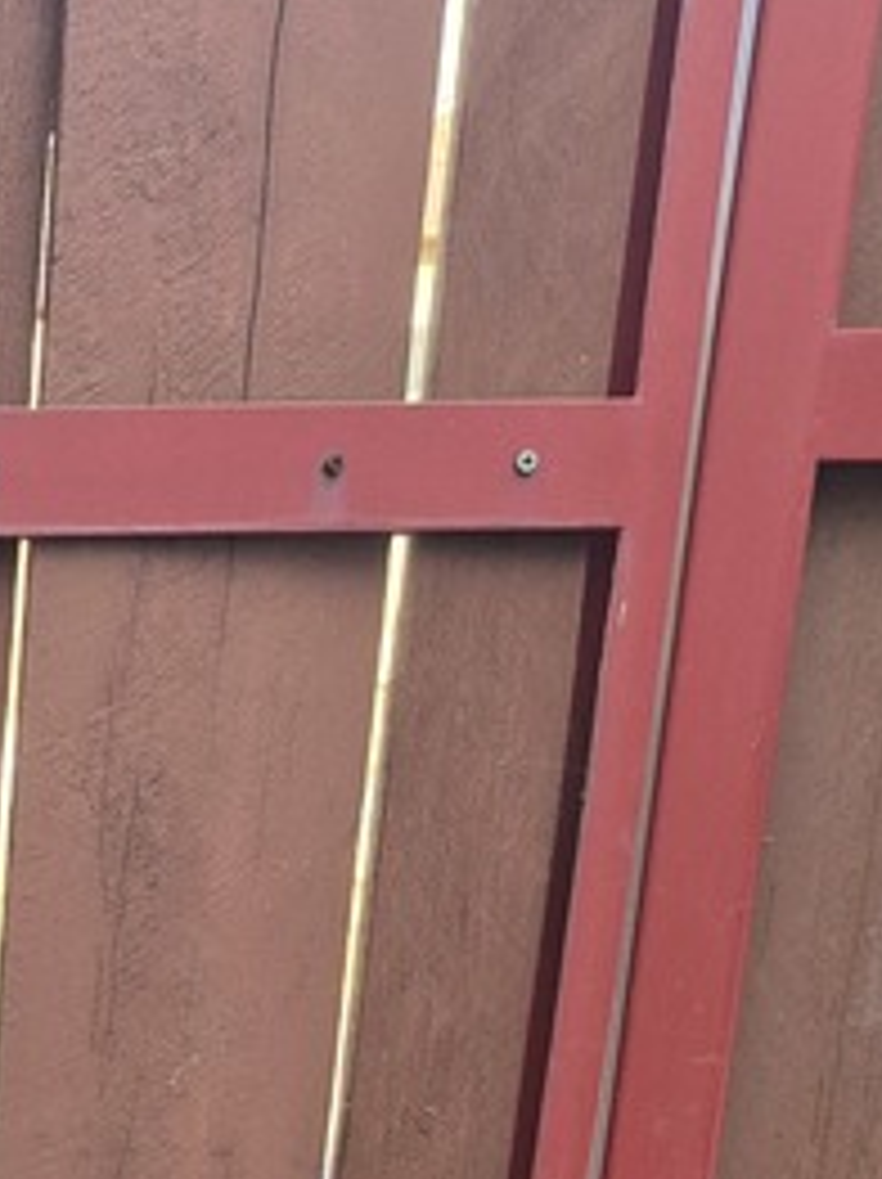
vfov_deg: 18.4
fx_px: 3063
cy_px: 1930
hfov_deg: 14.6
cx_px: -662
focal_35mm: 90
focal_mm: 5.4
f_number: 1.8
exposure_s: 1/180
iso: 160
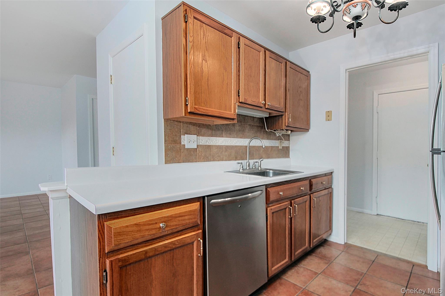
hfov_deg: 100.4
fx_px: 185
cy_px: 148
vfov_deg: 77.2
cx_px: 222
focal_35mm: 15
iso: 200
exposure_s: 1/30
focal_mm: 10
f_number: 14
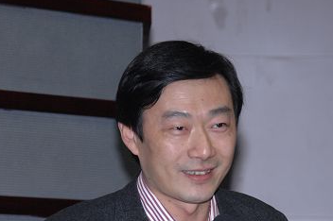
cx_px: 190
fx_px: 2560
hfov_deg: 7.4
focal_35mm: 277
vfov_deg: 5.0
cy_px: 147
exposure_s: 1/60
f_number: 6.7
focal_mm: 112
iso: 800
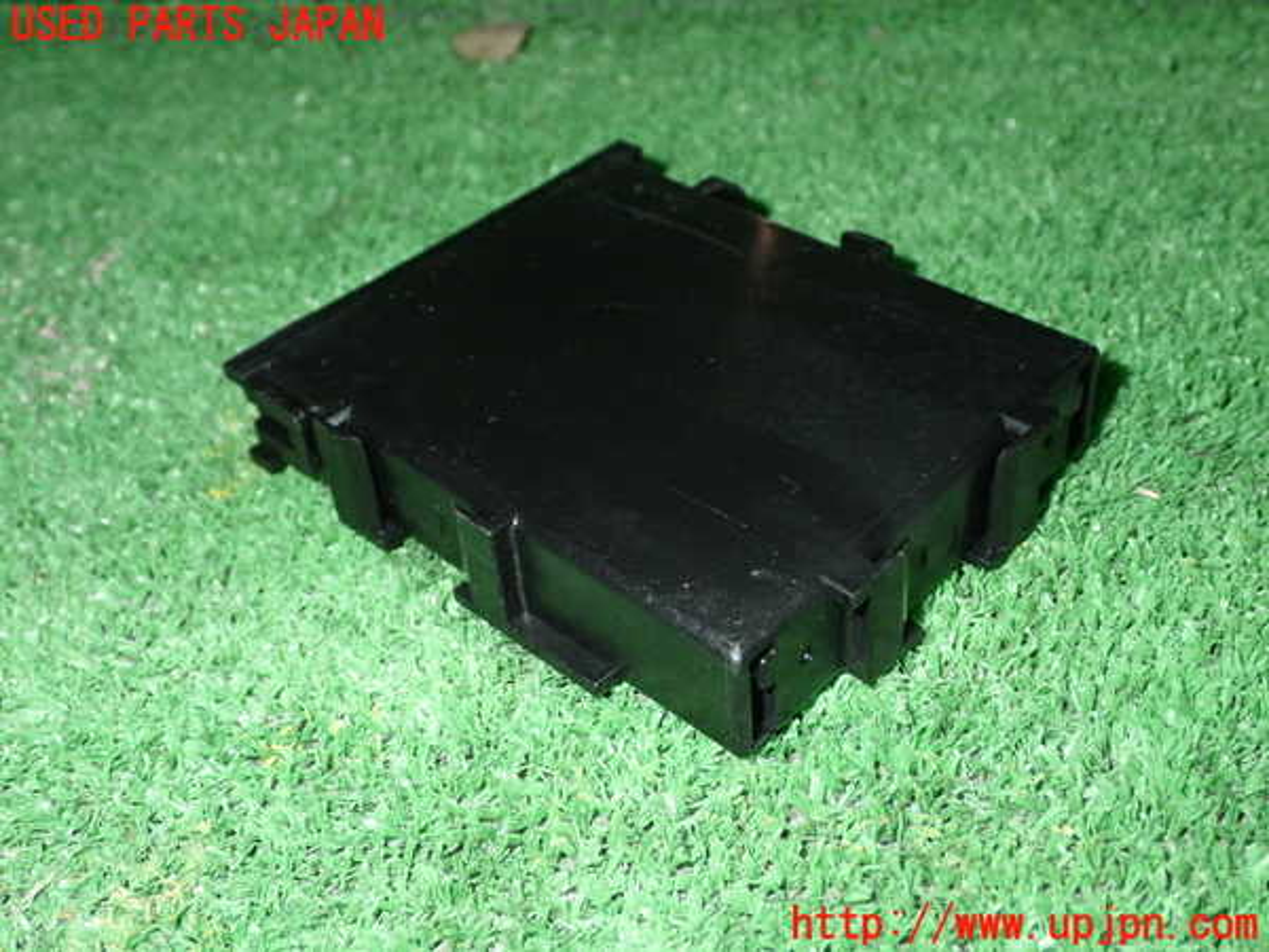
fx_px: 1503
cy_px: 476
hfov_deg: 45.8
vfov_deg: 35.1
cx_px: 634
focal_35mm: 41
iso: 640
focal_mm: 7.31
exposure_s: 1/40
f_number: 8
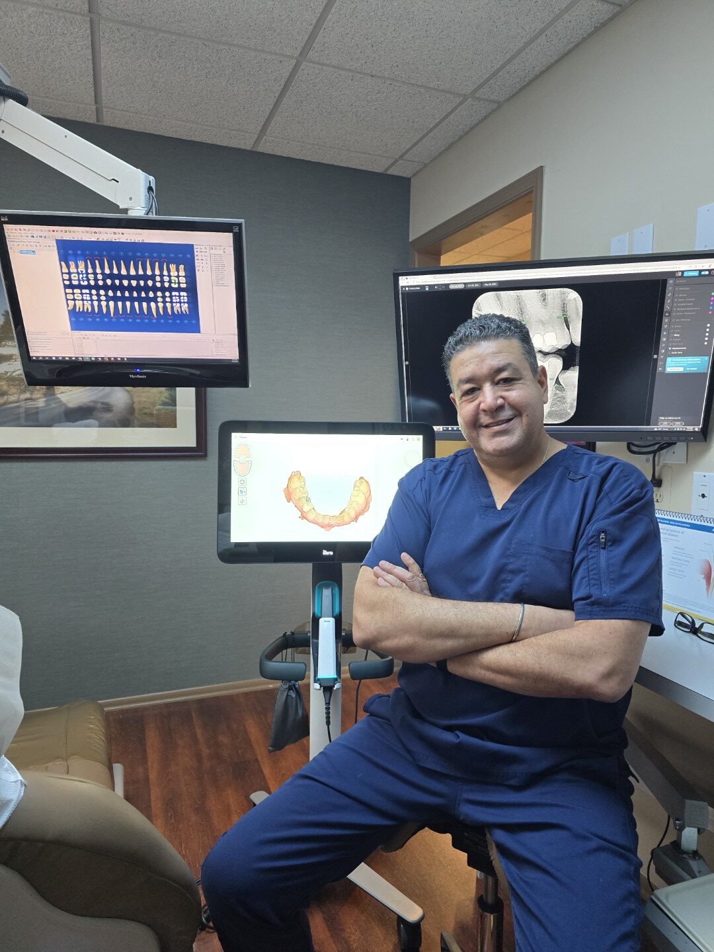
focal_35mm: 23
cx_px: 357
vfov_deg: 73.9
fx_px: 633
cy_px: 476
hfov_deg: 58.9
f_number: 1.7
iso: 500
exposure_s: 1/120
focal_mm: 6.3
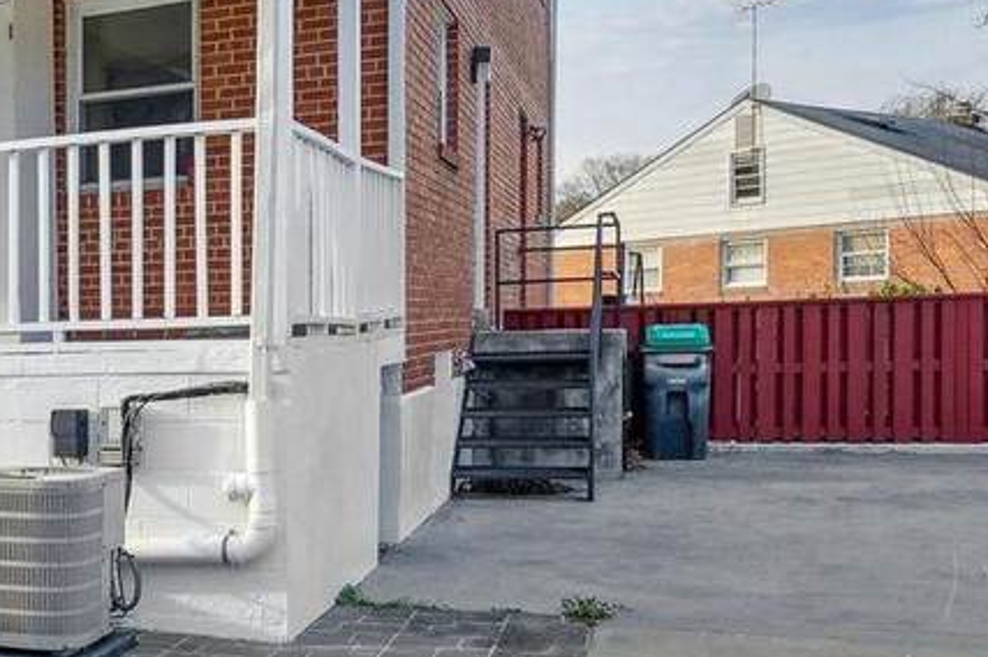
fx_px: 1316
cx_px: 9
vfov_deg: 25.0
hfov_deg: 37.0
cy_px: -154
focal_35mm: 48
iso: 640
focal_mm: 16
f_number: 9
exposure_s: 1/800
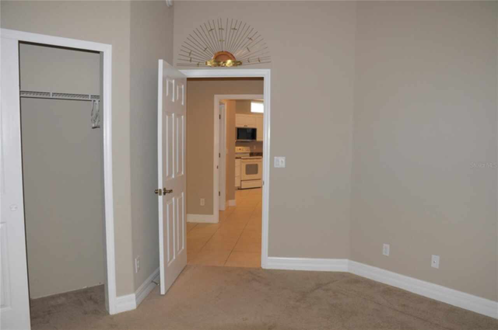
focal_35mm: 27
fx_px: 373
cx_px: 249
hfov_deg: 67.4
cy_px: 165
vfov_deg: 47.8
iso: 200
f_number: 7.1
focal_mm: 18
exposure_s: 1/25
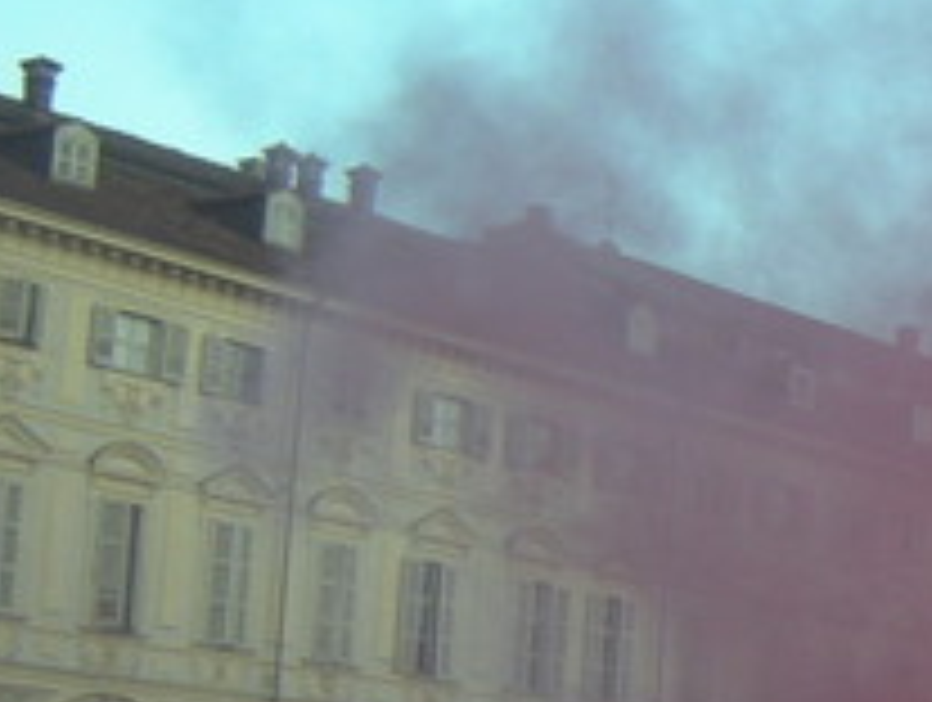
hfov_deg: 16.3
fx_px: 2913
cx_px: 1463
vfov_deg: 13.7
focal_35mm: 108
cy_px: 531
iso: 71
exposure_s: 1/58.2
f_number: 2.8
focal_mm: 4.7
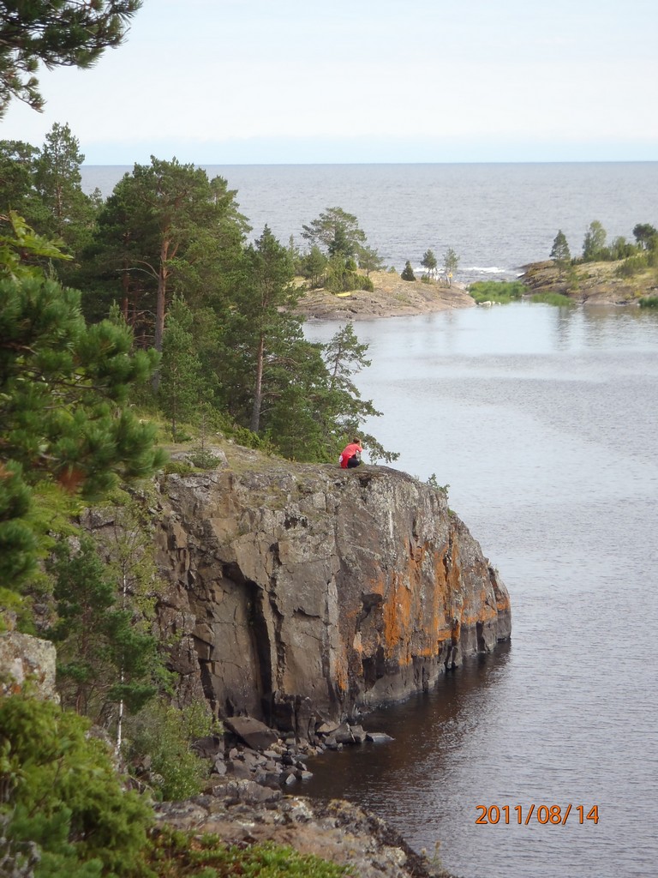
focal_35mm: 140
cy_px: 439
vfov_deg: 14.1
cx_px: 329
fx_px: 3548
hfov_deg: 10.6
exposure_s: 1/160
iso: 100
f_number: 5.9
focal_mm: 25
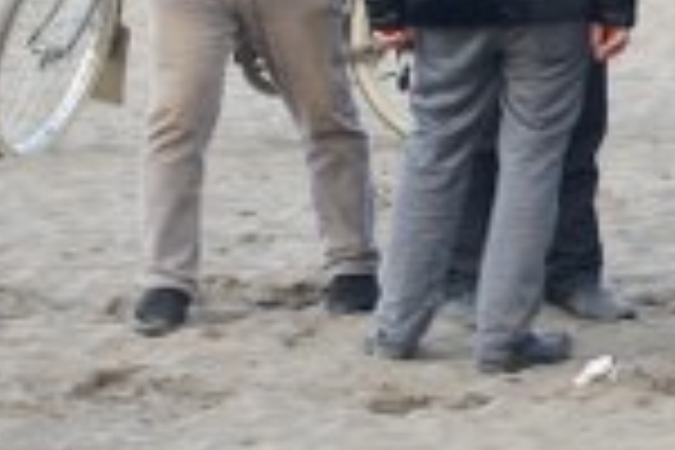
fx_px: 8812
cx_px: 1372
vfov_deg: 2.9
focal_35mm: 470
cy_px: -164
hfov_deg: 4.3
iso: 125
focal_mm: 110
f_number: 4
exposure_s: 1/125
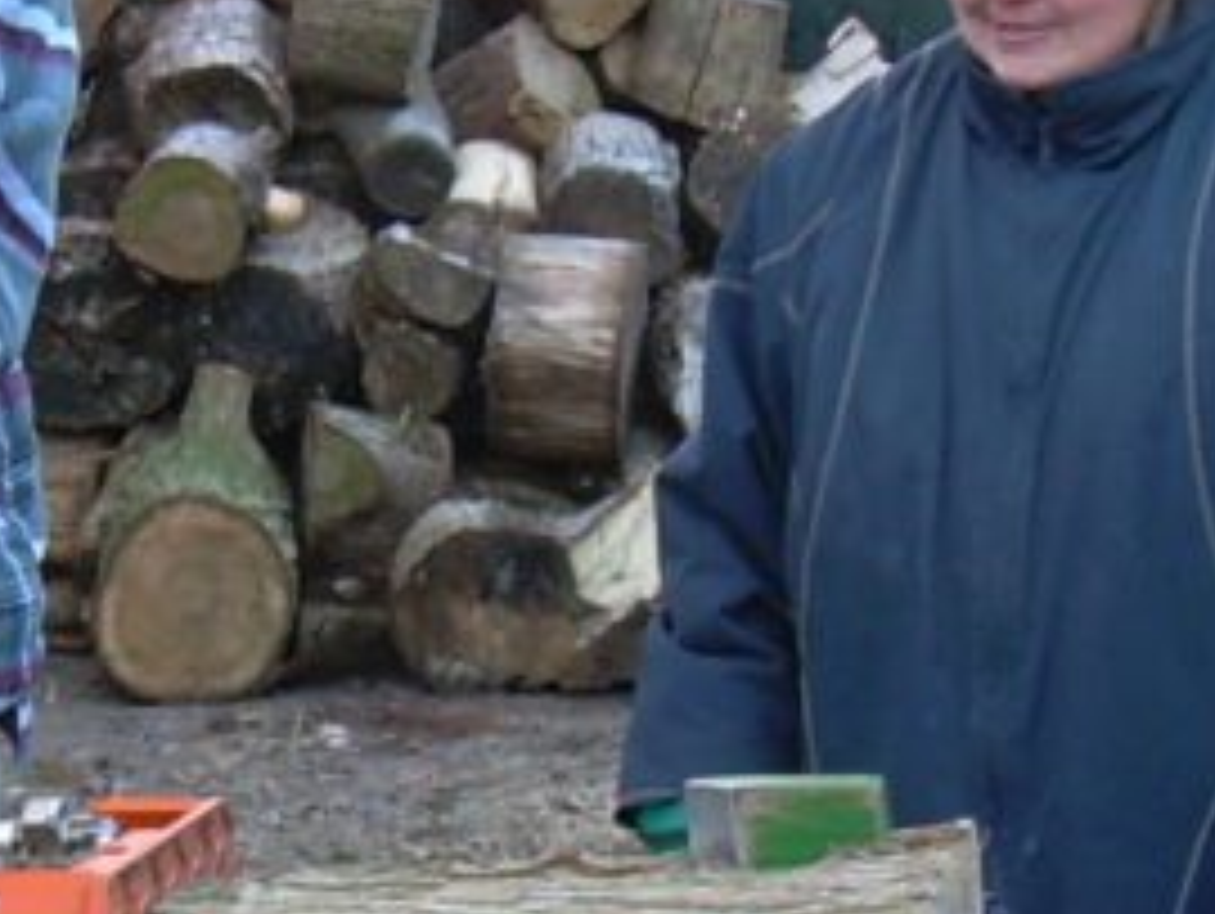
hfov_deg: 13.7
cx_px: 576
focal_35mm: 144
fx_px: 5059
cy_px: 486
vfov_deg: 10.3
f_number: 2.8
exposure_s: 1/50.4
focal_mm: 6.3
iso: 50
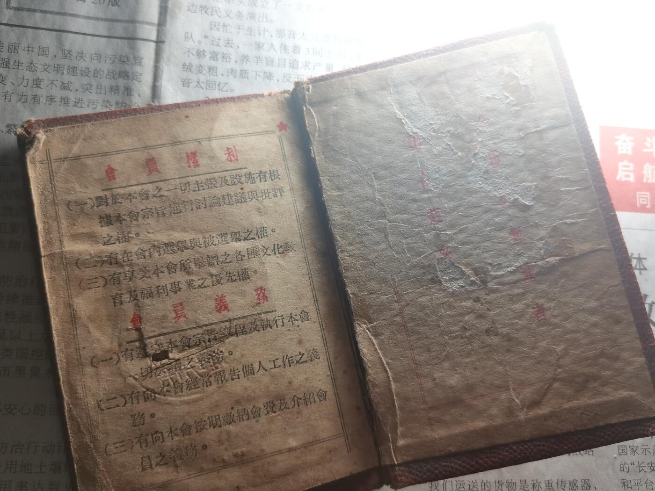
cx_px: 328
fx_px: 511
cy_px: 246
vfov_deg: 51.4
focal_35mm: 27
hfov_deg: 65.3
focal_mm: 4.94
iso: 80
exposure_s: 1/100
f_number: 1.9
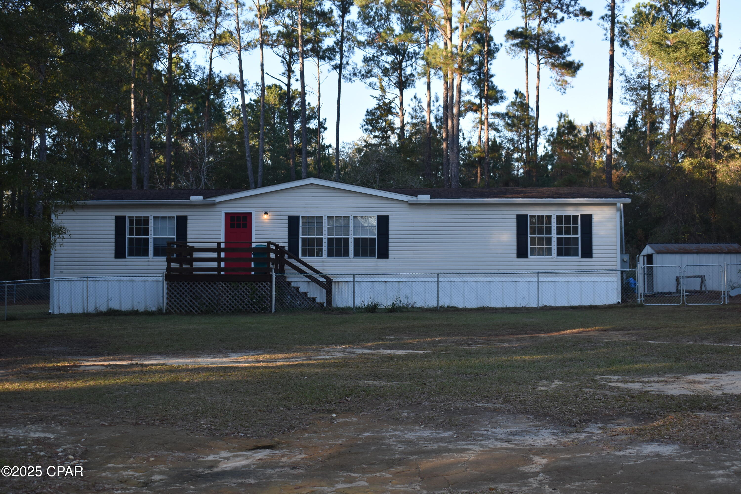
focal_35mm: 48
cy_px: 247
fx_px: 988
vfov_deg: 28.1
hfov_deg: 41.1
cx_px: 370
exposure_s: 1/125
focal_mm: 32
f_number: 5.6
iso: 125
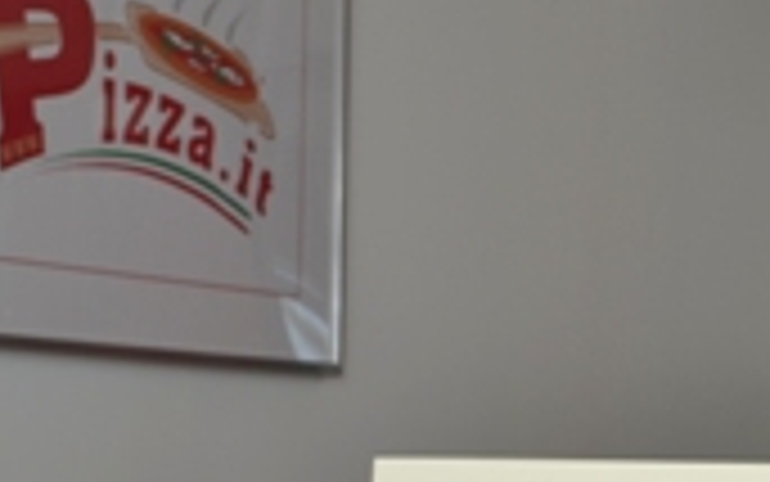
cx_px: 522
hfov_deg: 17.3
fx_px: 2519
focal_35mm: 120
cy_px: 435
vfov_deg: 10.9
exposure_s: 1/160
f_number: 6.3
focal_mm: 30
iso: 100
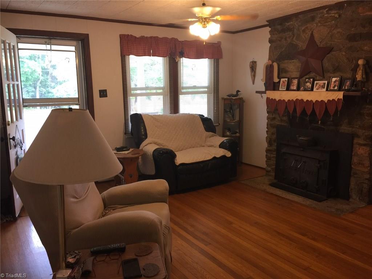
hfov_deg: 61.7
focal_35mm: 29
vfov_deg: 48.2
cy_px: 140
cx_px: 186
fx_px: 312
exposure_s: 1/15
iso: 32
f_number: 2.2
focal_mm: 4.15
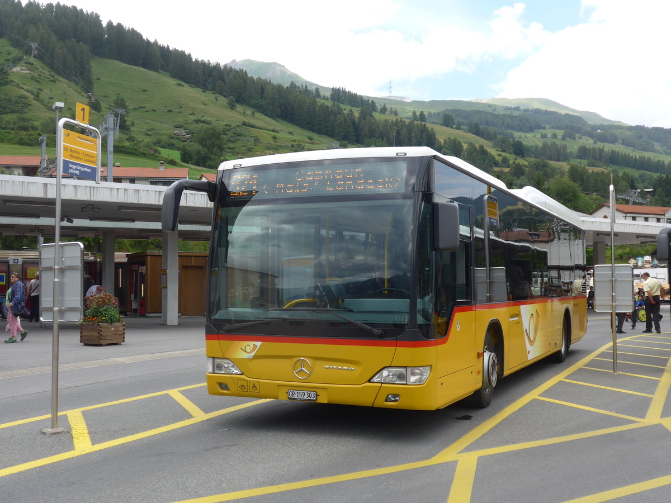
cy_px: 252
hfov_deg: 45.8
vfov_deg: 35.1
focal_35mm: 41
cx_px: 336
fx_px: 795
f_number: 2.8
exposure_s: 1/640
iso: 80
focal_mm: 8.4
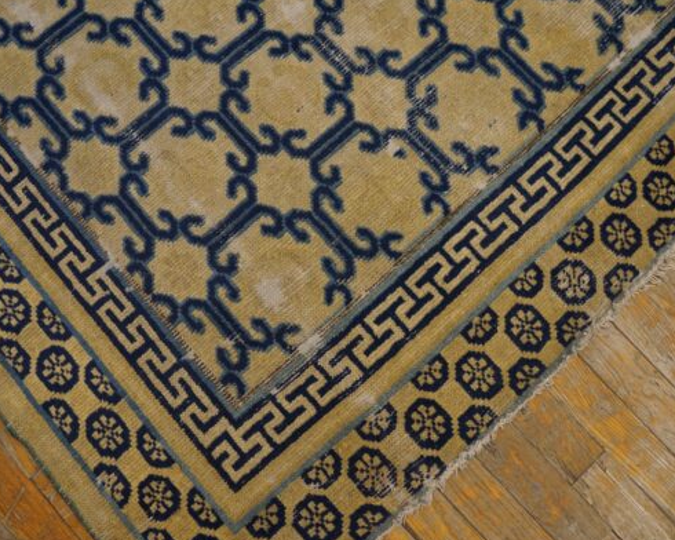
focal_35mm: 31
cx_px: 342
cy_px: 272
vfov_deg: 47.1
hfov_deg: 57.2
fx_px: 619
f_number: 4
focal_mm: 18
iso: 640
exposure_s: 1/60
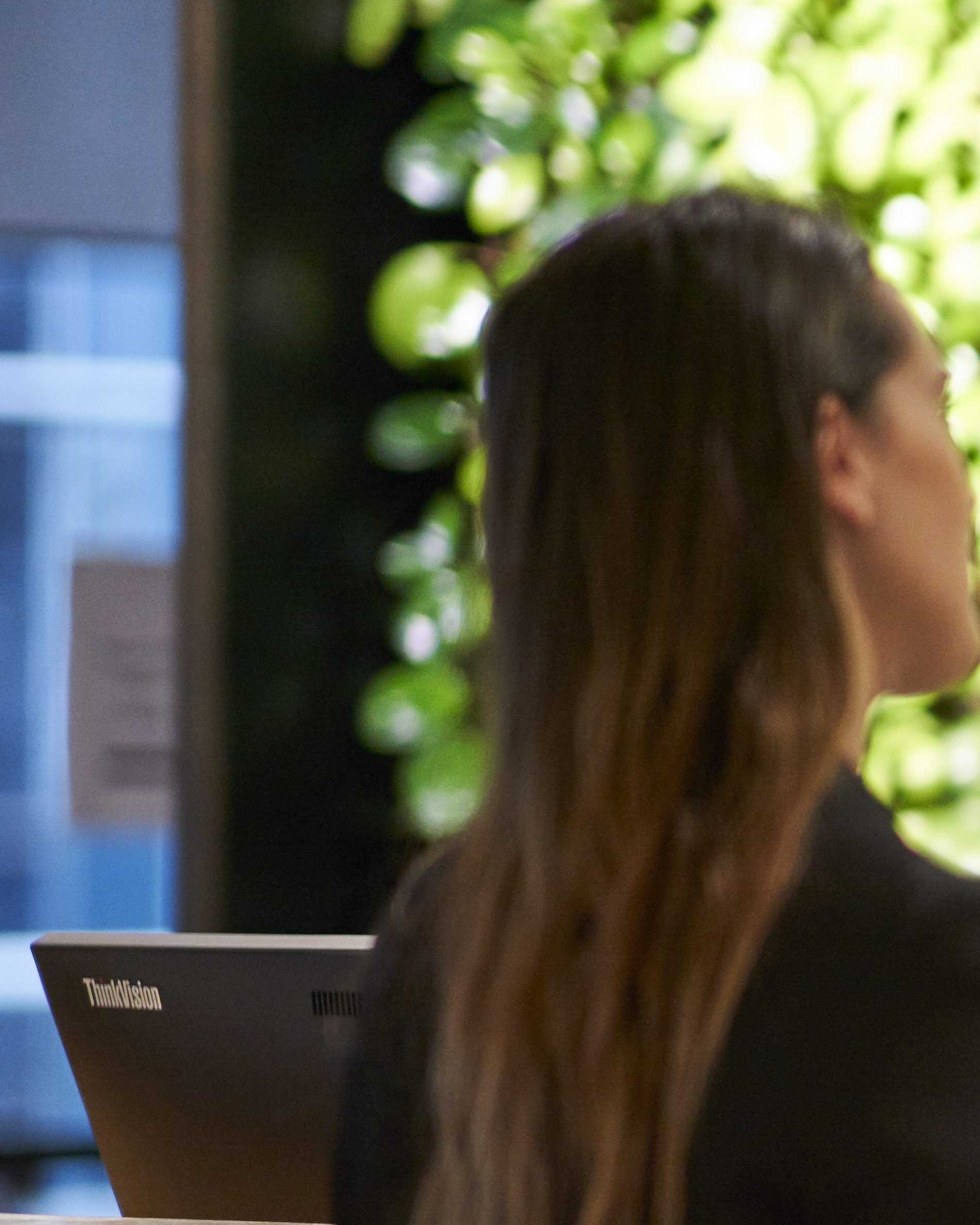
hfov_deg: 4.7
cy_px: 984
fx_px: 11568
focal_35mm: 319
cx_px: 2326
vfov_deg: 6.1
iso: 200
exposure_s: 1/400
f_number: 1.4
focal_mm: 85
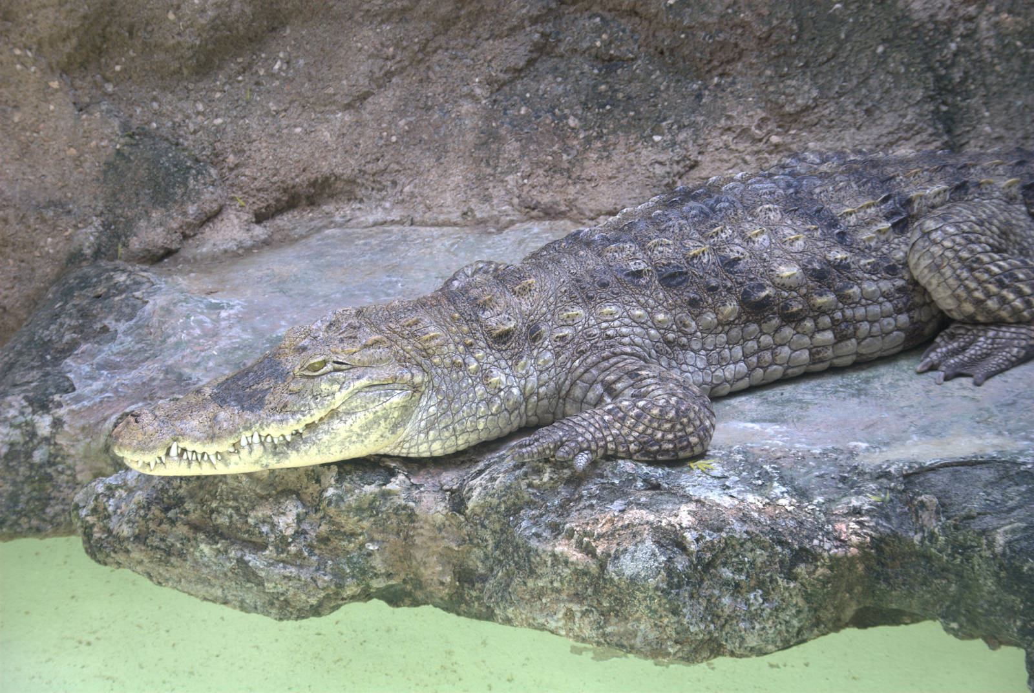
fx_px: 2244
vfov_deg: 17.6
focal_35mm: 78
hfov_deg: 26.0
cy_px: 346
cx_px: 517
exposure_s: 1/30
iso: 200
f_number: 5
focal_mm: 52
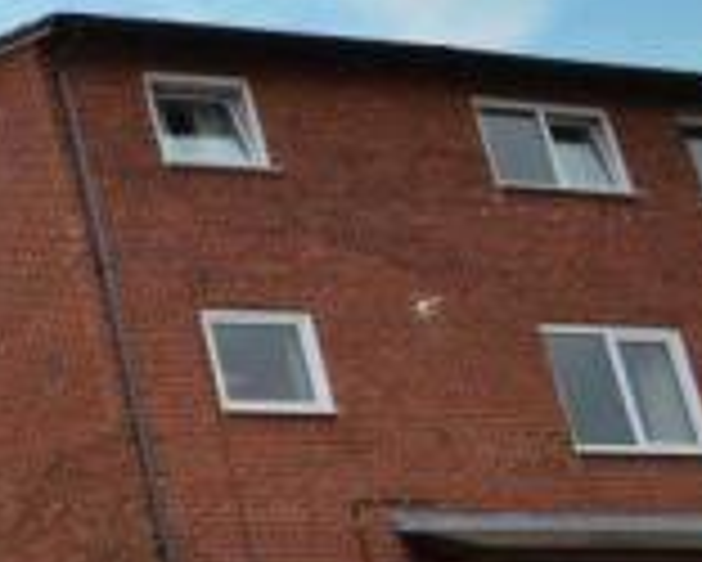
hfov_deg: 19.0
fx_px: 1227
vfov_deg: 23.8
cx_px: -706
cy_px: 654
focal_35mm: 59
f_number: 10
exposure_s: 1/250
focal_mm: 10
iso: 400
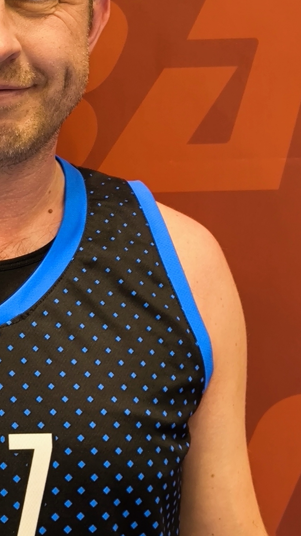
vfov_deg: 34.9
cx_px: -46
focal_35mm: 60
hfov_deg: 19.1
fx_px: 852
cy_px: 261
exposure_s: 1/50
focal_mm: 6.92
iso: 250
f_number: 1.9
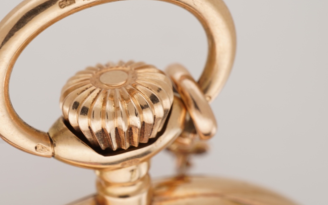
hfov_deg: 28.0
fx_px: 653
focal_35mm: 73
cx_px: 110
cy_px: 73
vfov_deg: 17.8
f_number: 22
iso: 160
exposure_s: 1/160
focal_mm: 30
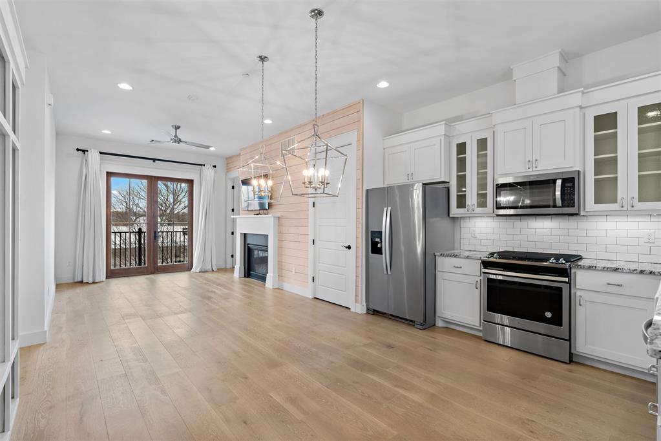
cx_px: 330
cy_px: 220
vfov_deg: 73.7
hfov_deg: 96.7
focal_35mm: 16
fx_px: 294
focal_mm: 16
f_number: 8
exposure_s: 1/2.5
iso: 100
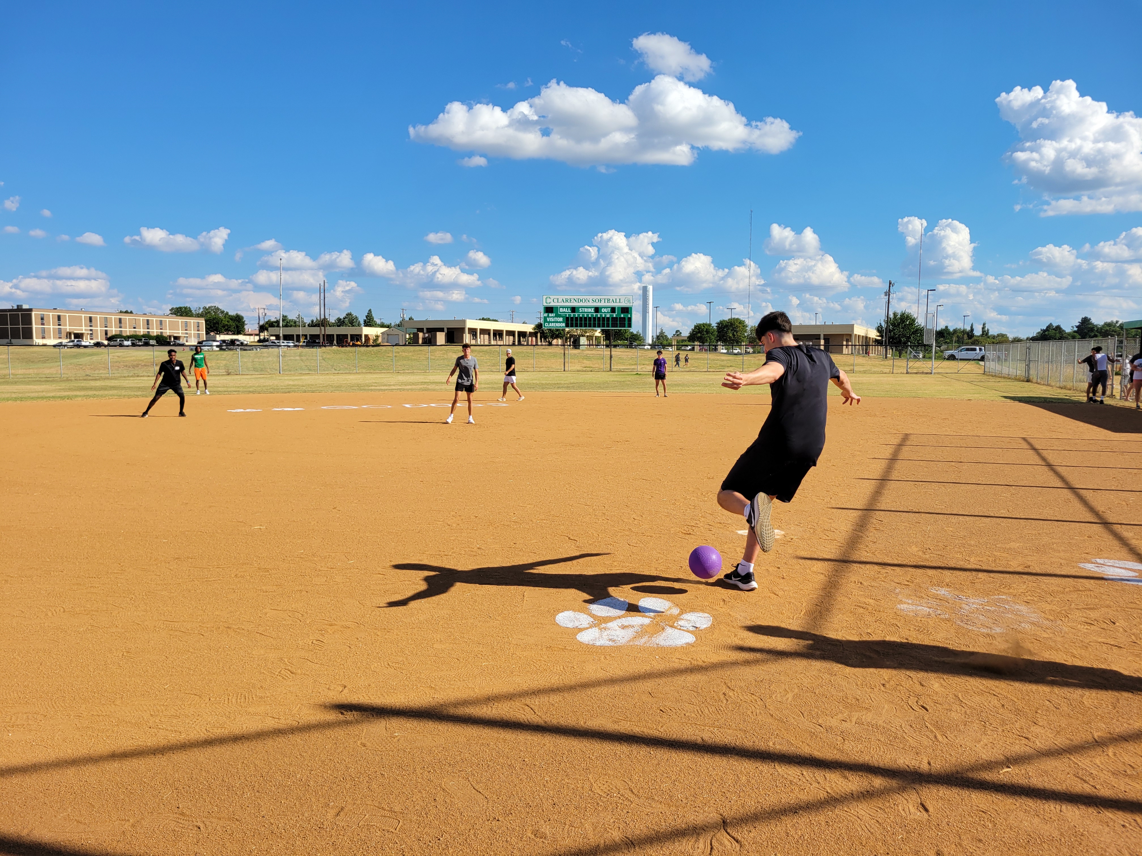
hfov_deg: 67.3
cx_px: 571
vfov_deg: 53.1
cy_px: 428
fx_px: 858
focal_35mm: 26
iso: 40
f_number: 1.8
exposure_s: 1/2679
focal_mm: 5.4
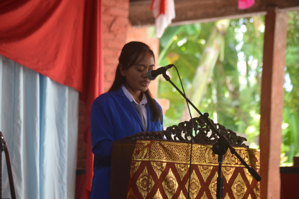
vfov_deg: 9.1
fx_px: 1245
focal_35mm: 150
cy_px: 100
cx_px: 150
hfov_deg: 13.7
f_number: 4.5
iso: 500
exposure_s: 1/60
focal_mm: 100
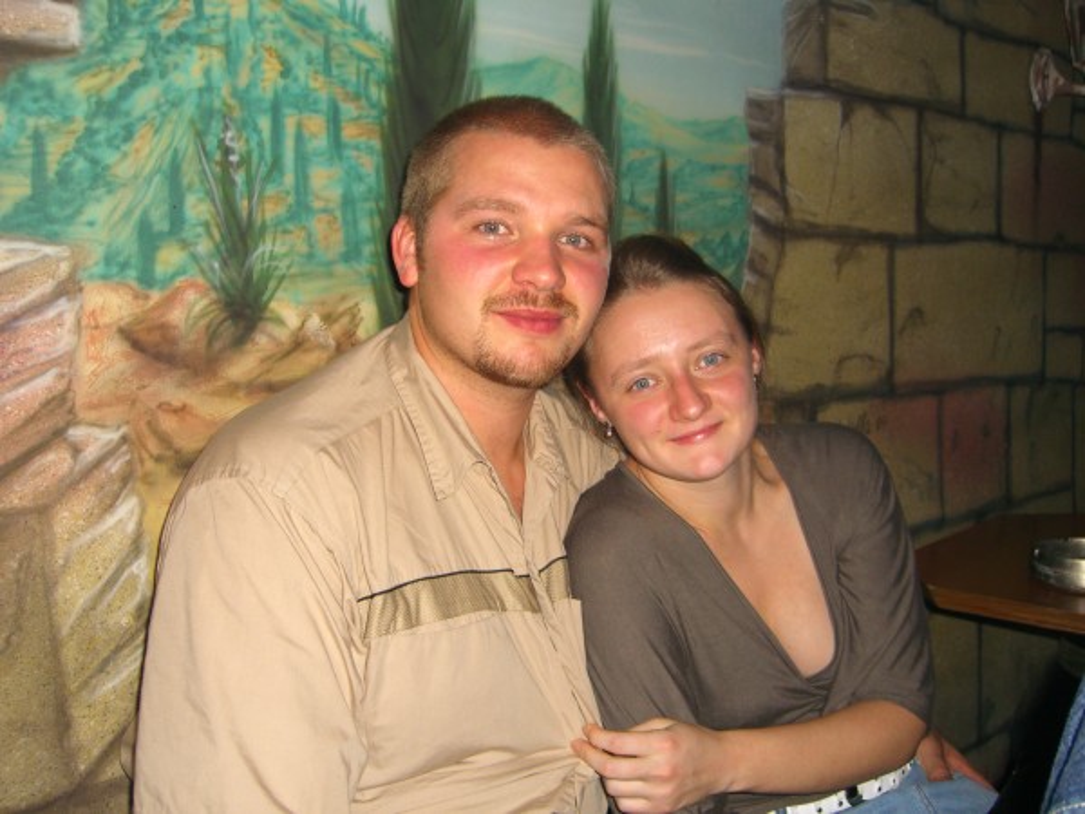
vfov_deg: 37.7
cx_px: 542
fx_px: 1191
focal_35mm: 38
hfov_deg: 49.0
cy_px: 407
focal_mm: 7.9
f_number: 2.8
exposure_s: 1/60
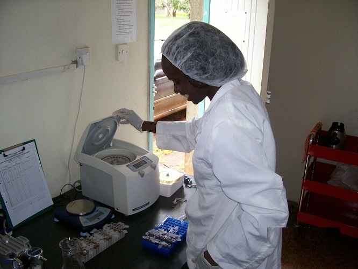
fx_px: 352
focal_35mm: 34
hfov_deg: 53.9
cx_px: 179
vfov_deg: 41.8
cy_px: 134
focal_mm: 5.6
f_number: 2.7
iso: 140
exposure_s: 1/112
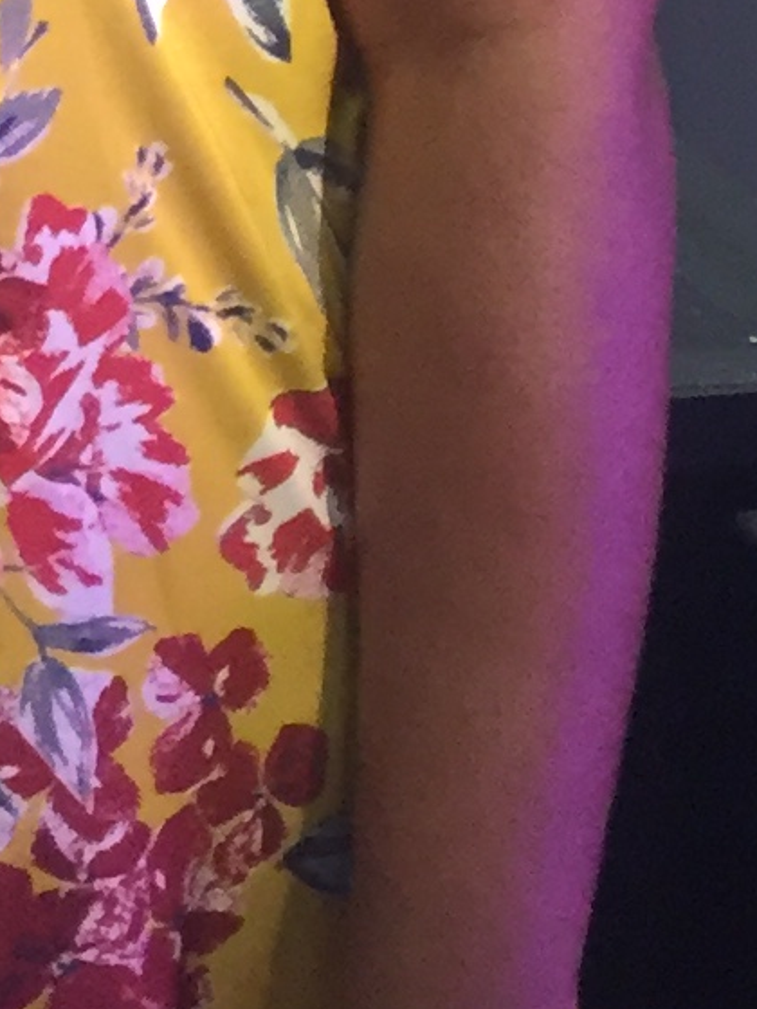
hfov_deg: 8.3
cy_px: -1243
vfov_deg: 10.4
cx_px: -838
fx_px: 4928
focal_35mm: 169
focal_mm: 4.15
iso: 125
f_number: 2.2
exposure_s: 1/30
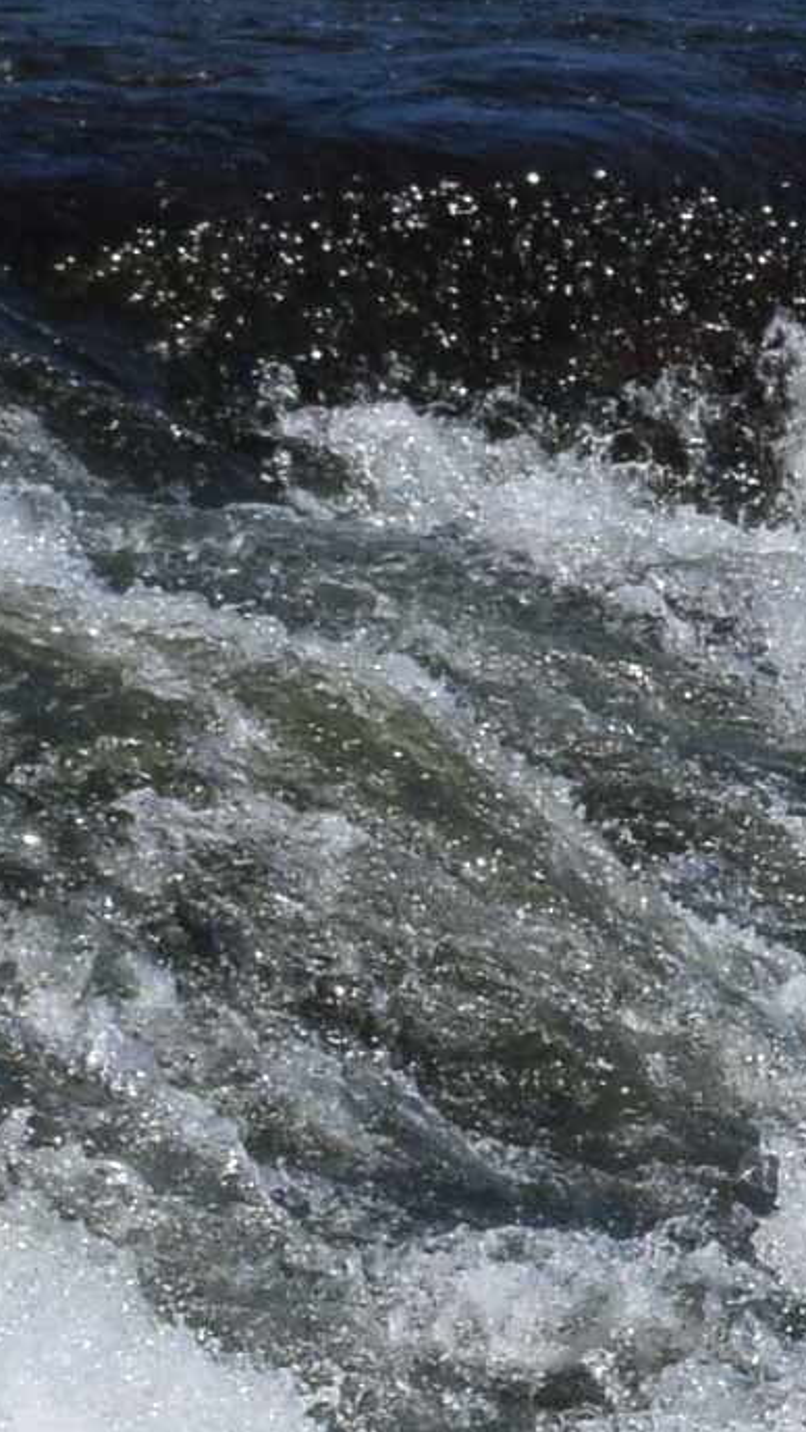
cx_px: 1699
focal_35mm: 410
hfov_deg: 2.9
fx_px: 15564
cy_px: 1808
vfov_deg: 5.2
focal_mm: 40
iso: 500
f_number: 16
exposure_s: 1/1000
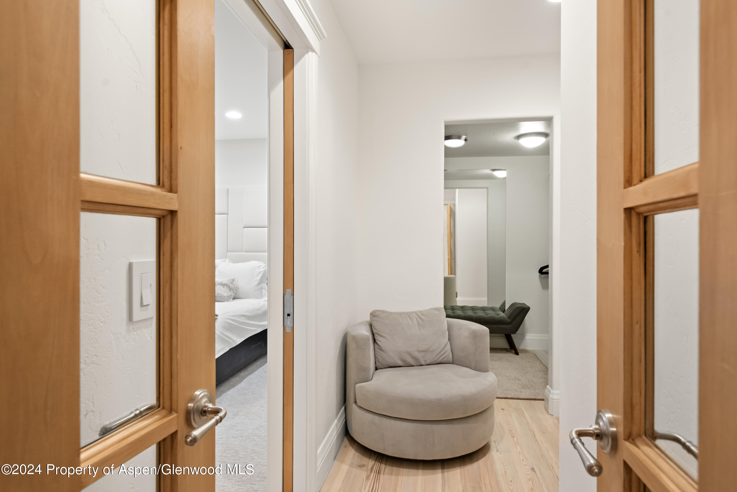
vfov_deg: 57.3
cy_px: 246
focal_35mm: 22
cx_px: 368
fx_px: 450
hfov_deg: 78.6
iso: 320
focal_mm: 22
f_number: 7.1
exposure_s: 1/4
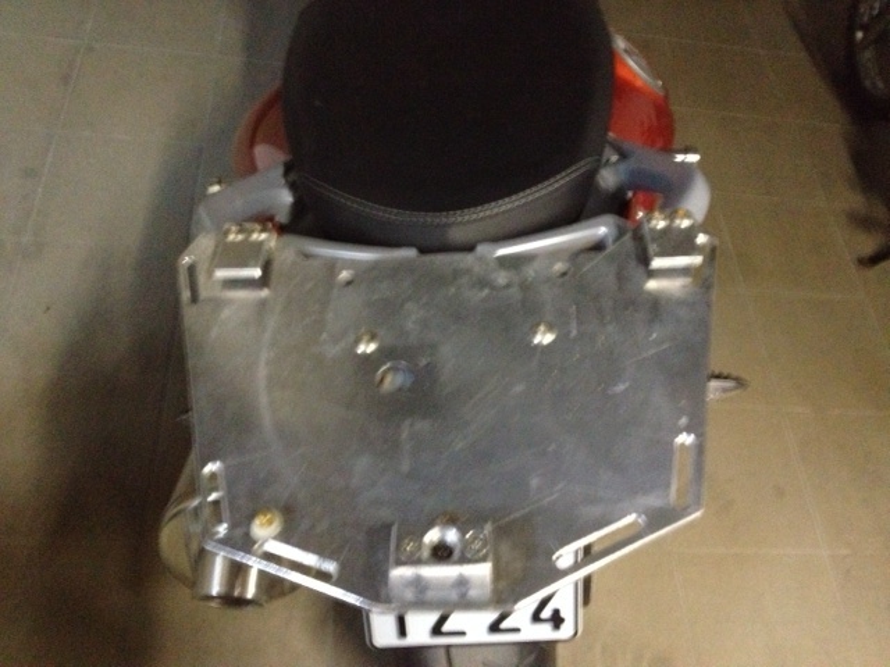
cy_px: 334
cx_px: 445
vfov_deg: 40.7
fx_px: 900
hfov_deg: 52.6
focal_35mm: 35
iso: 800
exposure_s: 1/15
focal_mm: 4.28
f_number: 2.4
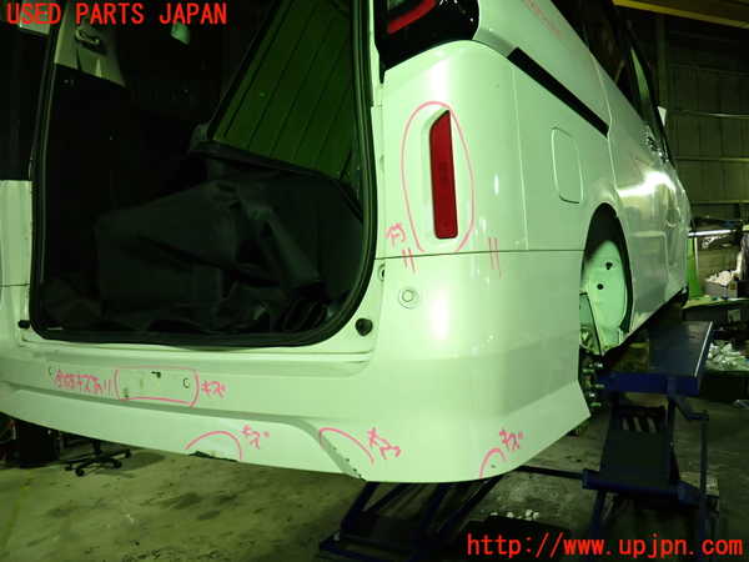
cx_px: 374
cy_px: 281
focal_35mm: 25
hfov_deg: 69.4
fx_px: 541
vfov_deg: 54.9
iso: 200
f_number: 2
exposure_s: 1/30
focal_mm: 4.5
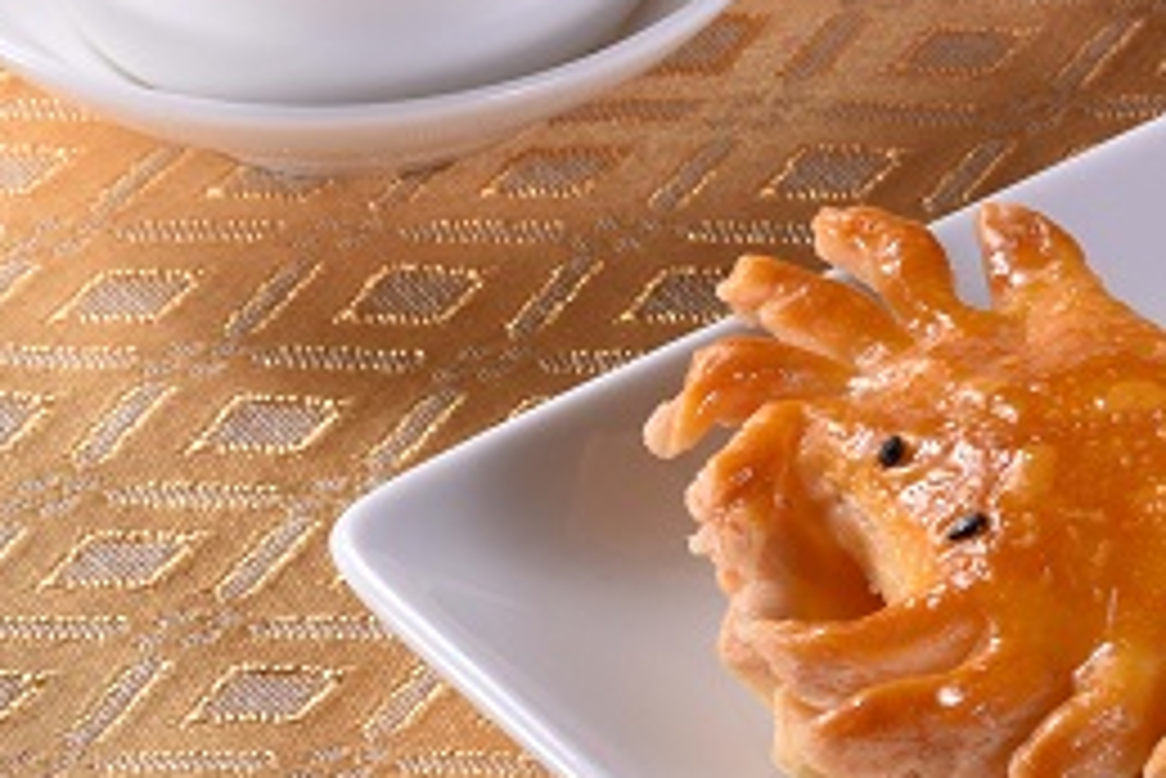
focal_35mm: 370
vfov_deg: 3.7
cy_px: 54
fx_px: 11990
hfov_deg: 5.5
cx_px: 1702
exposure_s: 1/160
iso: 400
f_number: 20
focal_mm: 120
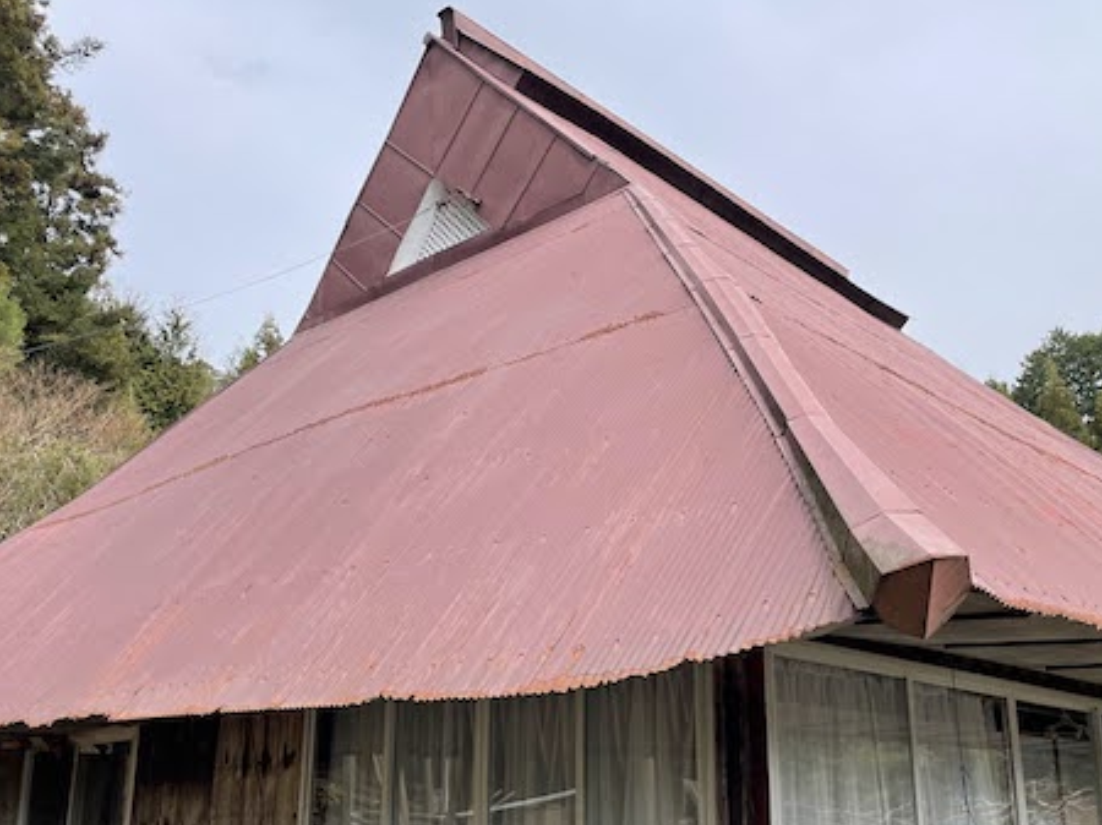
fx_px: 1177
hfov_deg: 50.1
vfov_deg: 38.3
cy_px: 526
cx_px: 585
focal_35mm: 37
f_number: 1.6
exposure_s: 1/1916
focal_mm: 4.2
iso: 32
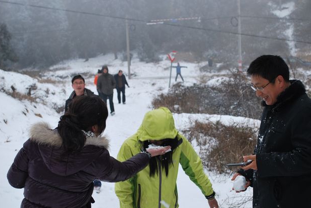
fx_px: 649
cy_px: 110
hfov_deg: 27.0
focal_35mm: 75
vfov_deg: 18.2
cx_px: 164
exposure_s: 1/160
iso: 100
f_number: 6.3
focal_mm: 44
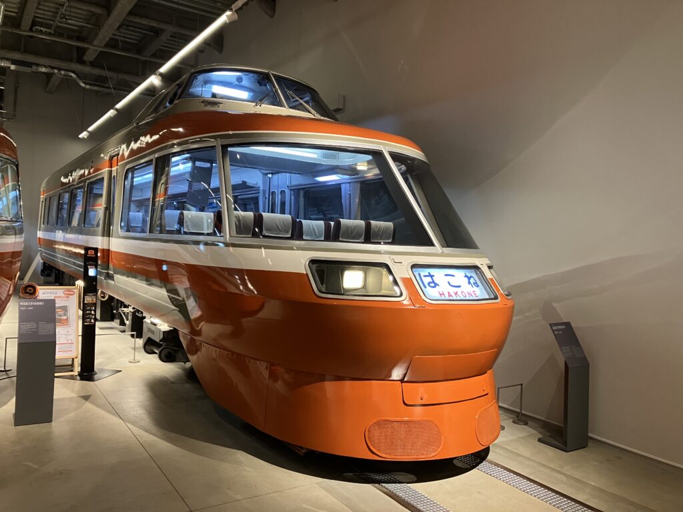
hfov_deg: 63.4
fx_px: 552
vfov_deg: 49.7
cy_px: 256
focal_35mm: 28
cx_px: 342
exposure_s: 1/50
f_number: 1.8
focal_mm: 3.99
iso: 250
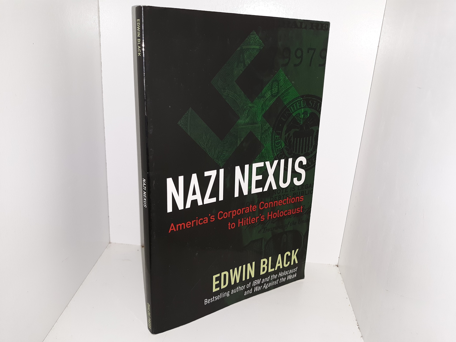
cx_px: 228
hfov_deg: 63.4
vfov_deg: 49.7
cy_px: 171
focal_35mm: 28
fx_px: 369
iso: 50
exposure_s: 1/120
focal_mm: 3.7
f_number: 1.7
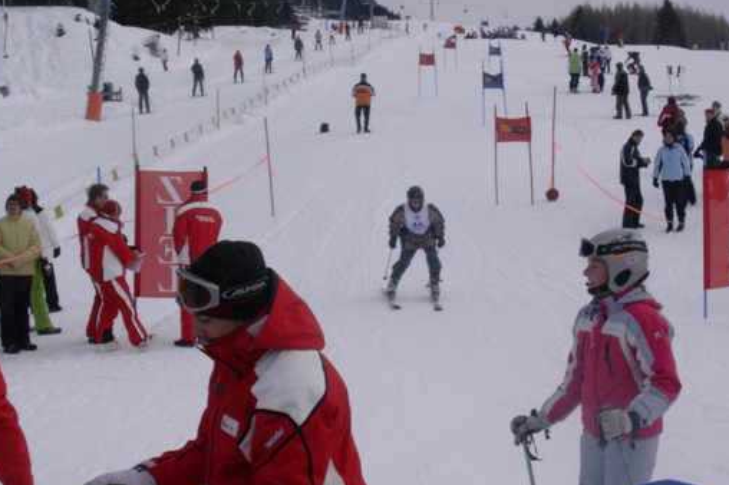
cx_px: 416
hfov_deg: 33.9
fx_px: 1194
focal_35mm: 59
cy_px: 245
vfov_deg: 23.0
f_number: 5.8
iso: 70
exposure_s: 1/384
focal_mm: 6.7
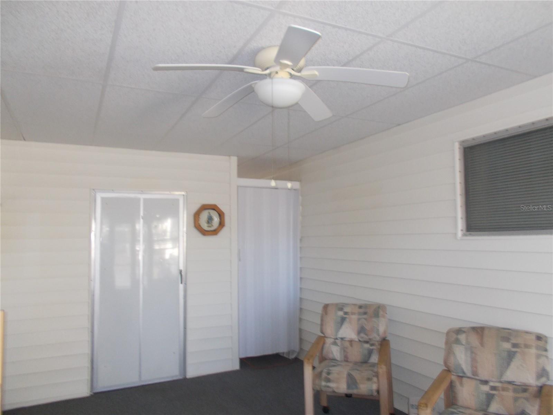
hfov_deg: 67.3
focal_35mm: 26
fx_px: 415
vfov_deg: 53.1
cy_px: 208
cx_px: 276
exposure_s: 1/25
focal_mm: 4.6
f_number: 3.2
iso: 200
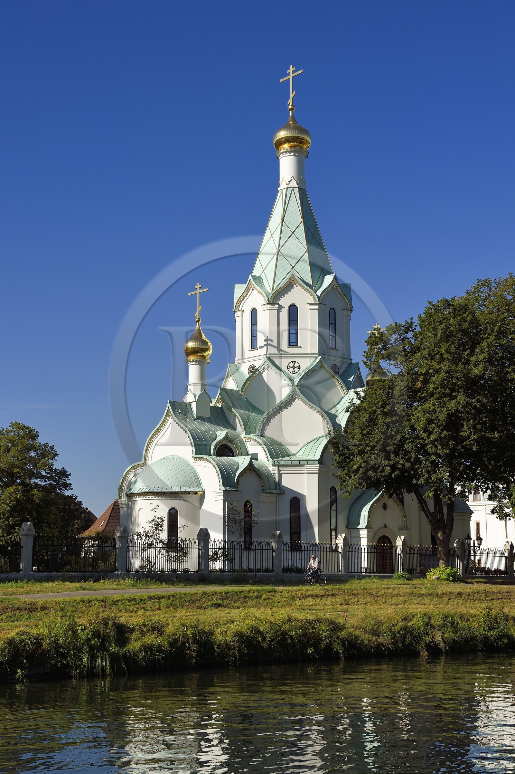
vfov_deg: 36.3
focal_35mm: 55
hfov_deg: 24.6
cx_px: 258
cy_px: 387
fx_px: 1181
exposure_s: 1/400
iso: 200
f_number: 13
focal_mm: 55
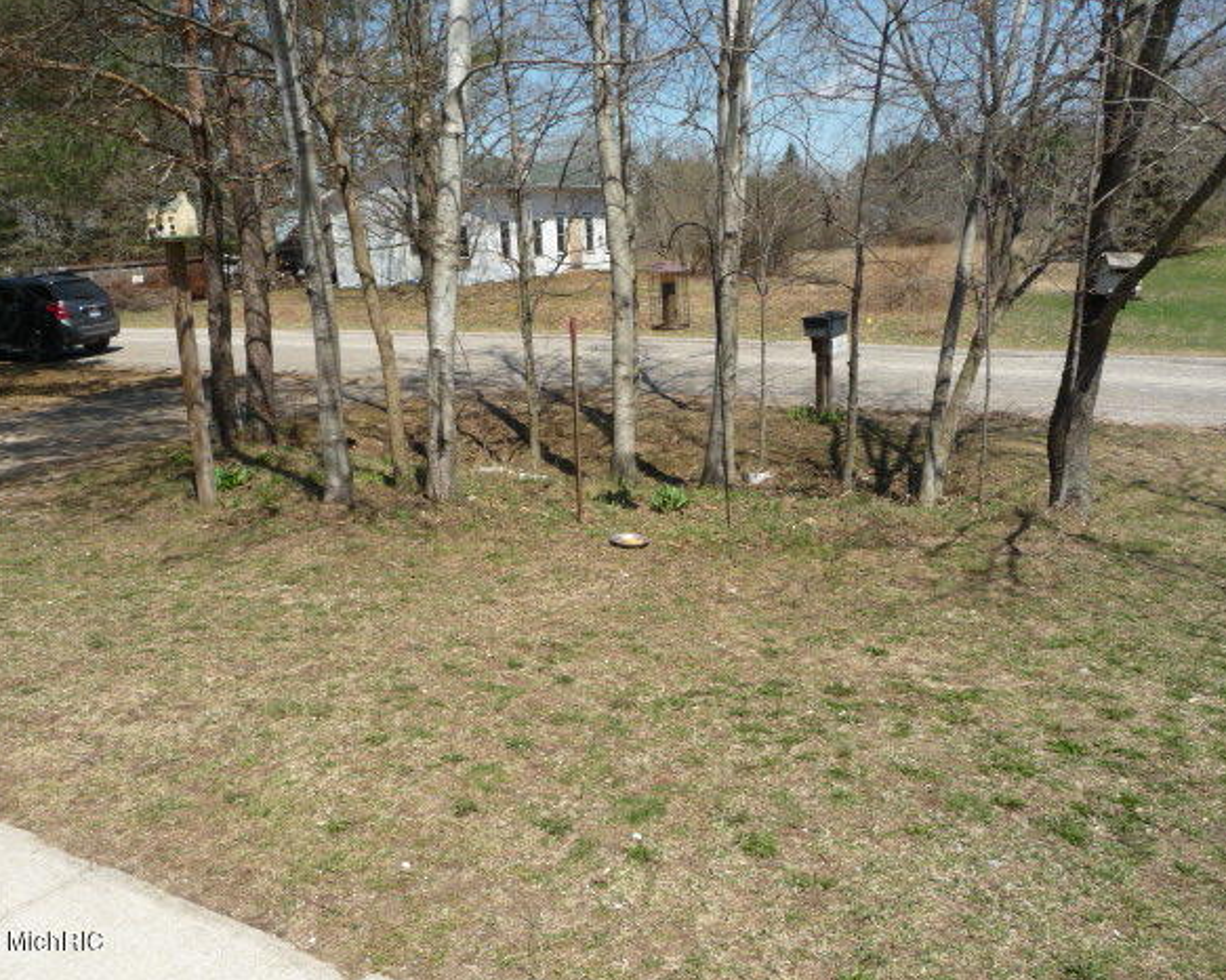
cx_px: 585
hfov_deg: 58.8
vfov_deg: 48.5
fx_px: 1088
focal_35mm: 30
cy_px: 479
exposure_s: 1/250
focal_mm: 4.7
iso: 100
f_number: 8
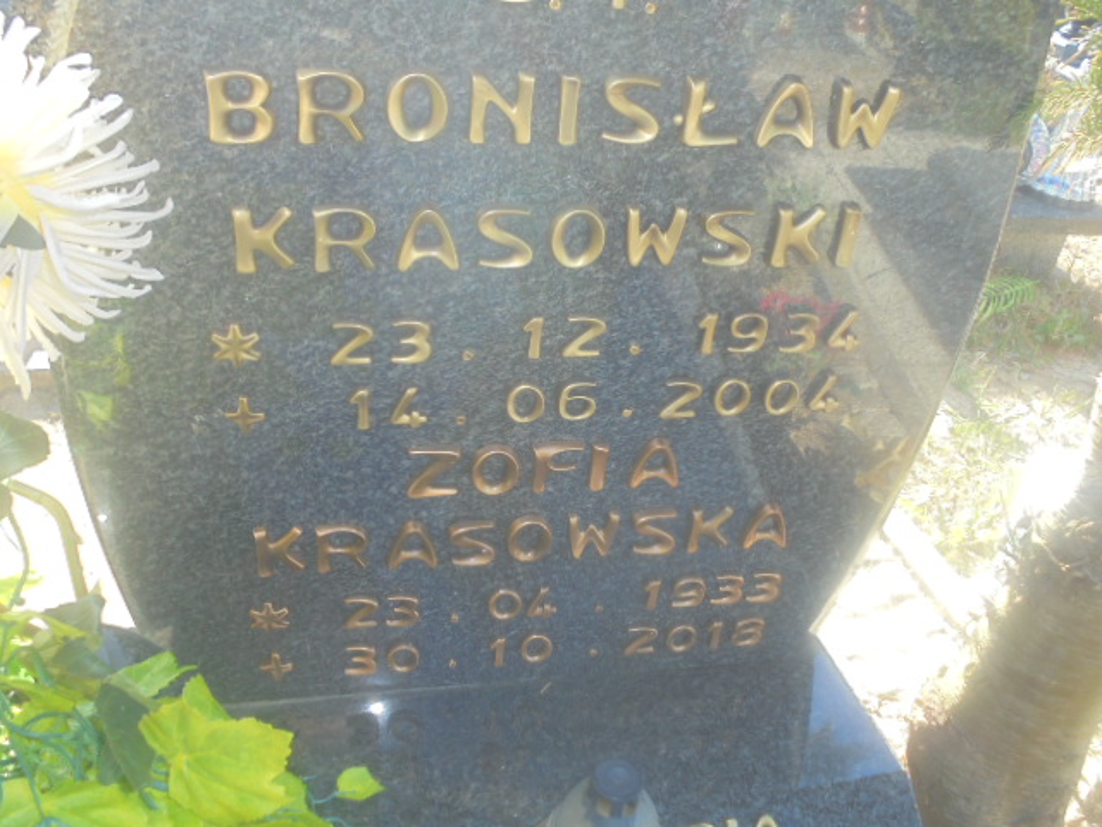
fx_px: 1082
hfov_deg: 54.0
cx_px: 551
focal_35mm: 34
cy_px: 414
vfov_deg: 41.8
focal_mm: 6.1
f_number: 4
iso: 100
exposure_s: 1/80
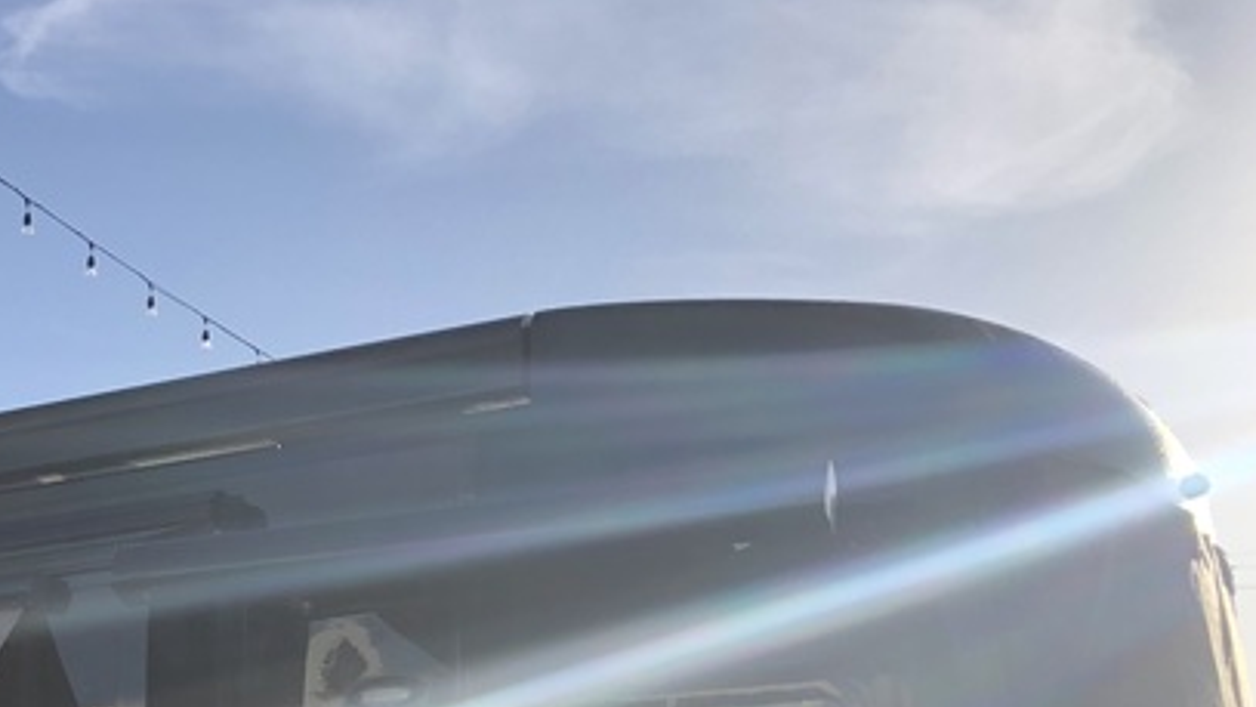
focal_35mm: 75
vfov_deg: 14.8
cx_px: -222
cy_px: 1099
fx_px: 2498
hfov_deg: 25.5
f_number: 1.8
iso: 20
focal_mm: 3.99
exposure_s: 1/1230
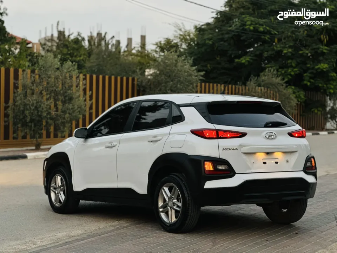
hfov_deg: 25.3
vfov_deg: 19.1
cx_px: 168
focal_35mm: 77
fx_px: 750
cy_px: 126
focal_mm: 9
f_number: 2.8
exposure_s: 1/50
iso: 160
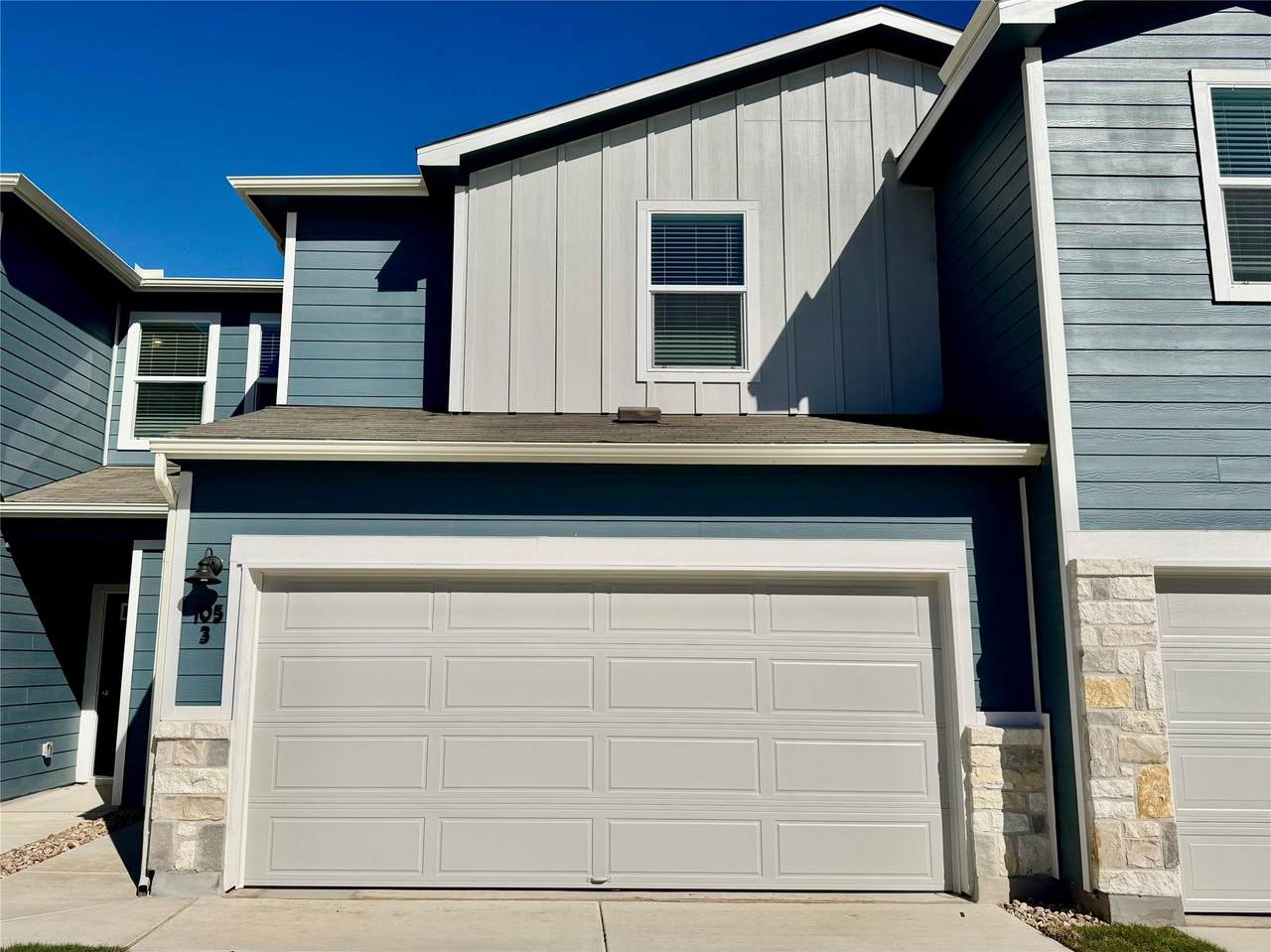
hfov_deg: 71.6
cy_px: 476
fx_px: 881
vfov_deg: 56.8
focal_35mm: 24
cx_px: 636
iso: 64
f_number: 1.78
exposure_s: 1/12346
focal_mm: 6.76
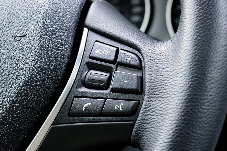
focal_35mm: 82
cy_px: 76
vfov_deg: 16.6
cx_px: 114
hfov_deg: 24.6
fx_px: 520
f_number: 8
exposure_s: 1/60
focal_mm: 55
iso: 800
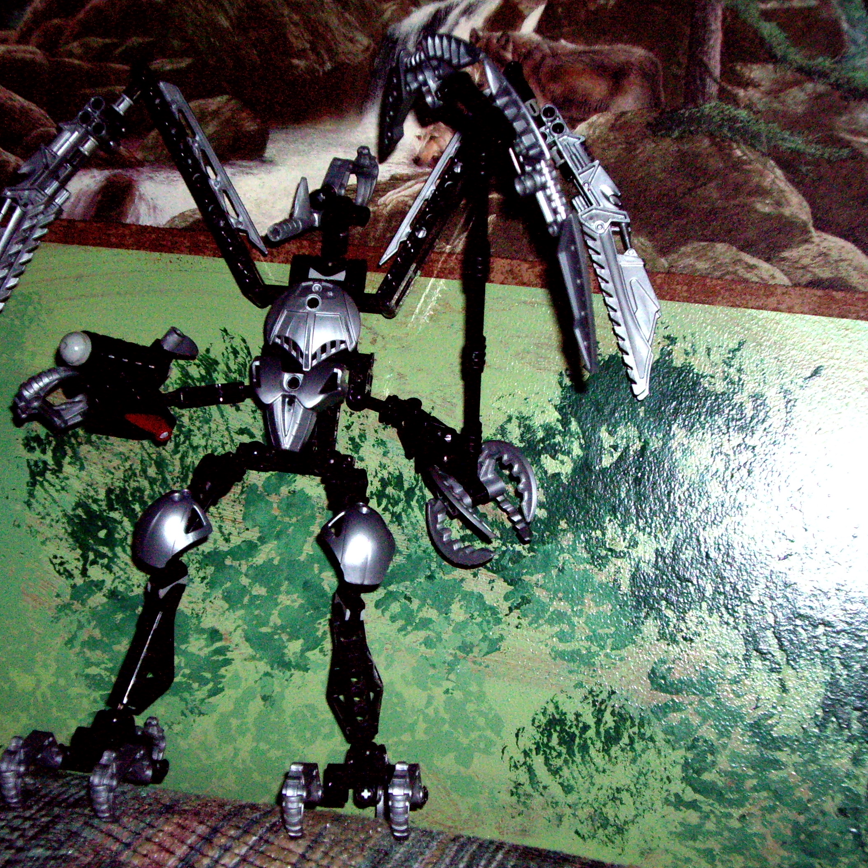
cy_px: 434
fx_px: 1844
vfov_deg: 26.5
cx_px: 362
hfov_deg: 26.5
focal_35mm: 65
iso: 400
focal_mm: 9
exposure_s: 1/60
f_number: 3.3
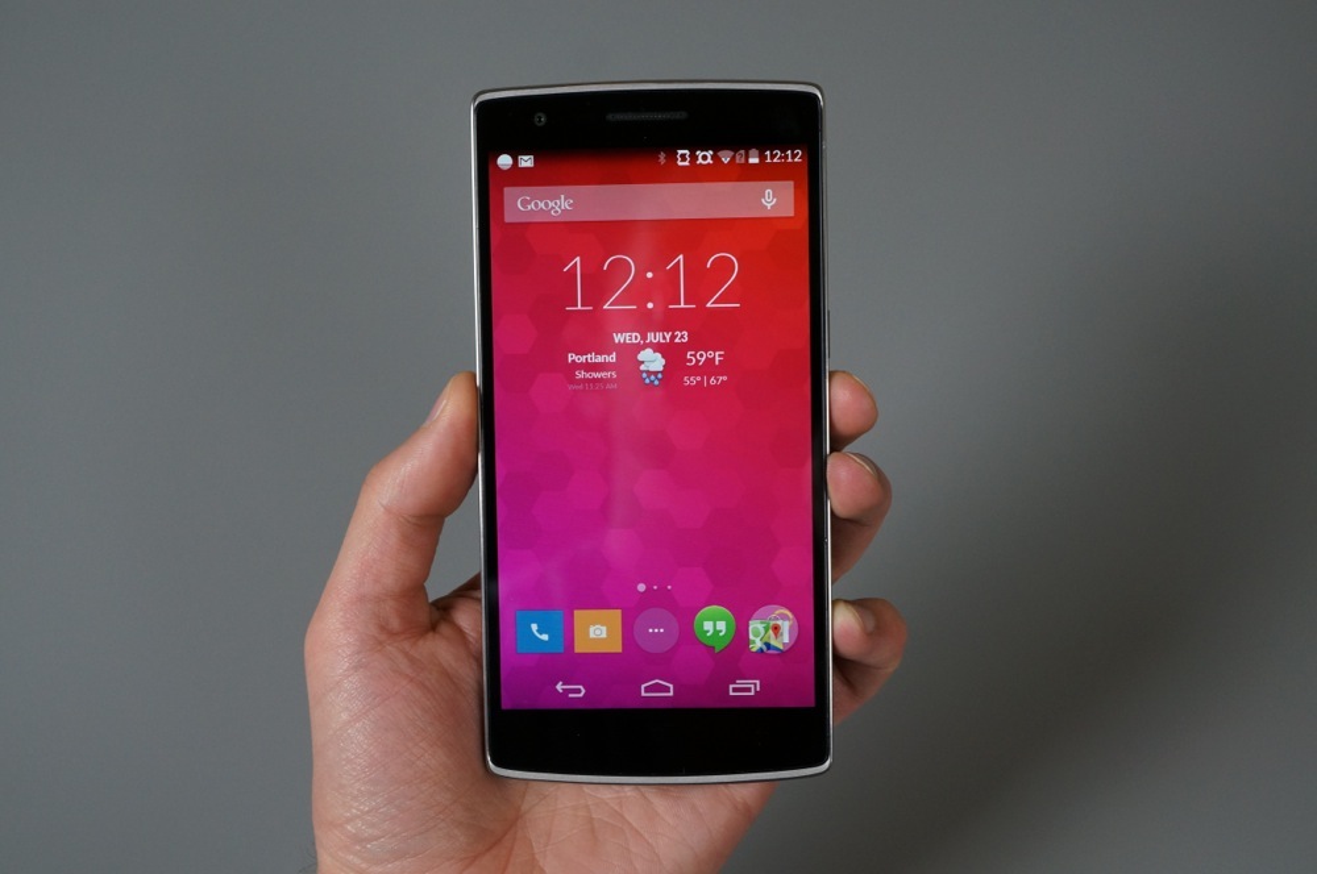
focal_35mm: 45
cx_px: 658
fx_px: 1644
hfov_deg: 43.7
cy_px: 437
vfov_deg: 29.8
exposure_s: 1/60
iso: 800
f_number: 5.6
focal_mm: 30
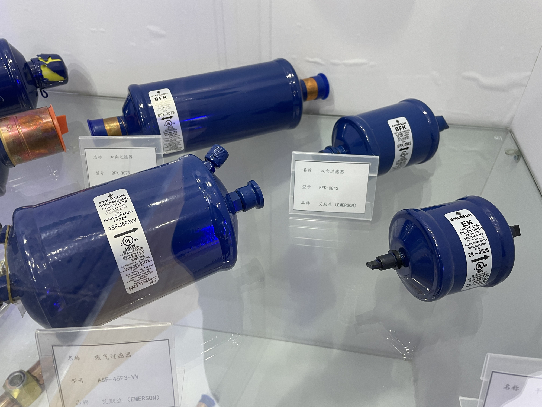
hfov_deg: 67.3
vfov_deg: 53.1
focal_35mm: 26
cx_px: 271
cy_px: 204
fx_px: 407
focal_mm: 4.2
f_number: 1.6
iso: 80
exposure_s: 1/50
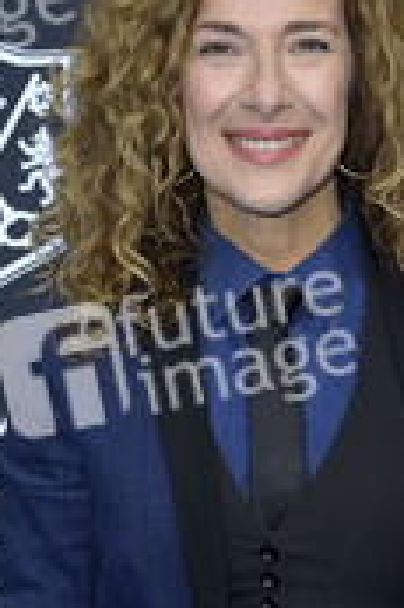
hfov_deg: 8.5
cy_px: 531
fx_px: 2732
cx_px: 278
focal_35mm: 162
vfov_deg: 12.6
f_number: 5.6
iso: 500
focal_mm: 70
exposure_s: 1/250
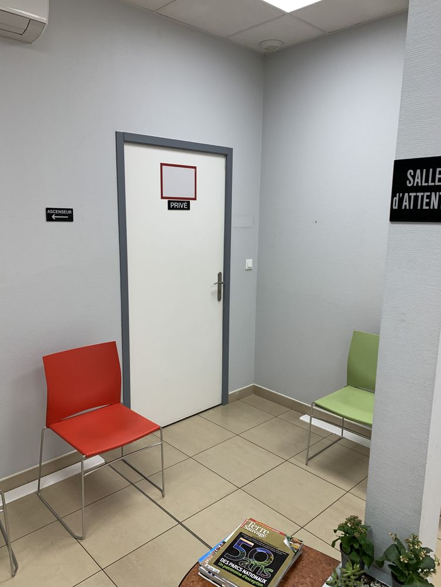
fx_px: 442
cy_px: 294
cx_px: 220
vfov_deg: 67.3
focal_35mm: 26
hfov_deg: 53.1
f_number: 1.8
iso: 64
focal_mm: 4.25
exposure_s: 1/100
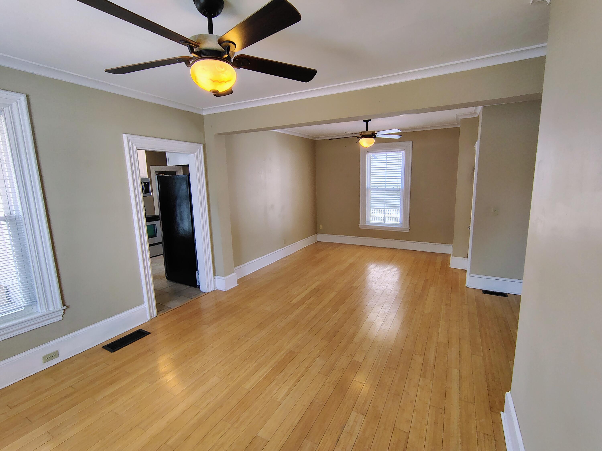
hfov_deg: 94.5
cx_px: 301
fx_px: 278
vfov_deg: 78.1
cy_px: 226
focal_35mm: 16
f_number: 2.2
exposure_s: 1/60
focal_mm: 2.13
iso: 325
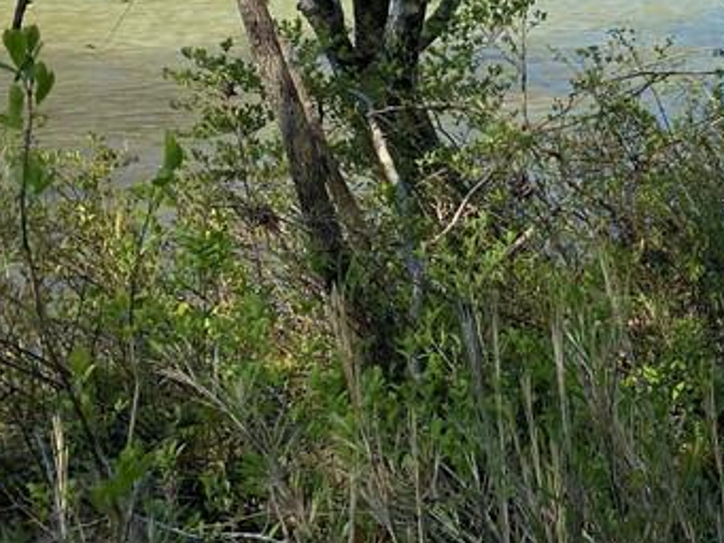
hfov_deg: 21.7
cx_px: 1025
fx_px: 1632
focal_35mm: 78
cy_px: -123
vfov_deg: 17.9
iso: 32
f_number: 1.8
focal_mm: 4.25
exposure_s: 1/1114
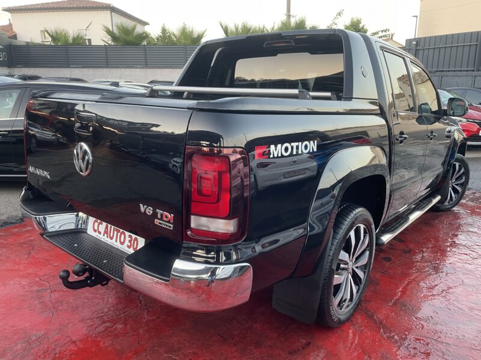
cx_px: 240
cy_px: 180
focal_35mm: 26
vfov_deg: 53.1
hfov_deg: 67.3
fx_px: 361
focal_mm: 4.2
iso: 125
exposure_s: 1/90
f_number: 1.6
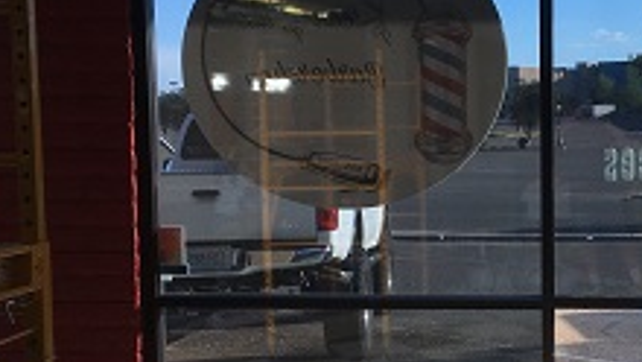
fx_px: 1124
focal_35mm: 66
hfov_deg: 31.1
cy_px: 209
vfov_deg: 18.3
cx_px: 514
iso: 25
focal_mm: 4.15
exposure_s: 1/345
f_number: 2.2
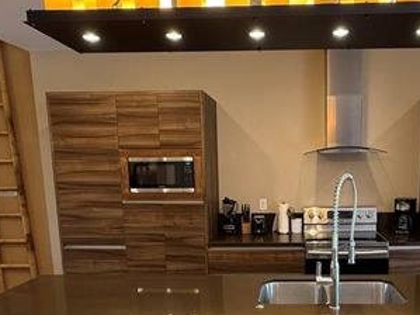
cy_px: 231
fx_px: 400
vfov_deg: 41.8
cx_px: 276
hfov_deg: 54.4
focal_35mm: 33
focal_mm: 2.22
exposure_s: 1/60
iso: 320
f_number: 2.2
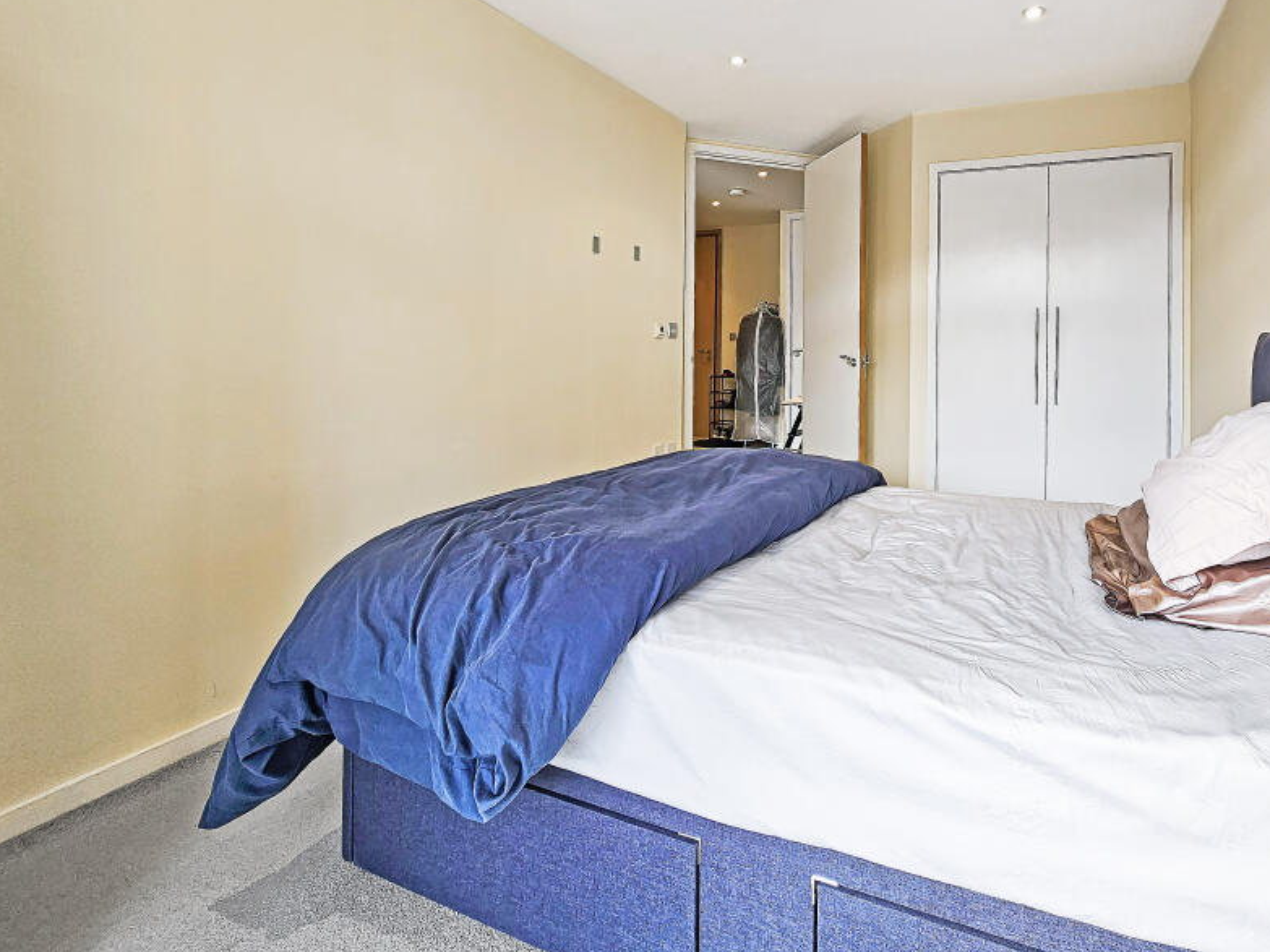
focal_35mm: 17
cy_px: 342
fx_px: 624
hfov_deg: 89.1
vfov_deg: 73.1
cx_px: 800
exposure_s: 1/100
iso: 50
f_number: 2.2
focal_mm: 2.2
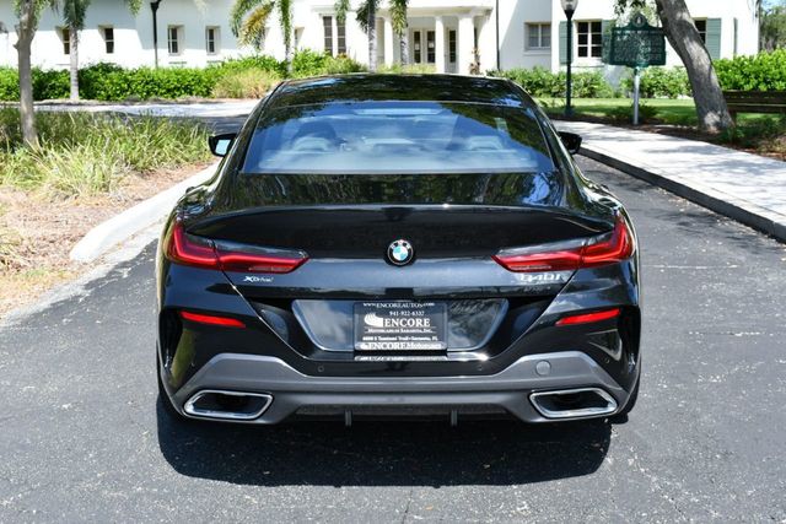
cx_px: 393
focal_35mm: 56
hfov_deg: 35.6
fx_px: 1223
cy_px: 262
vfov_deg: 24.2
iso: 180
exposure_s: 1/250
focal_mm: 28
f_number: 8
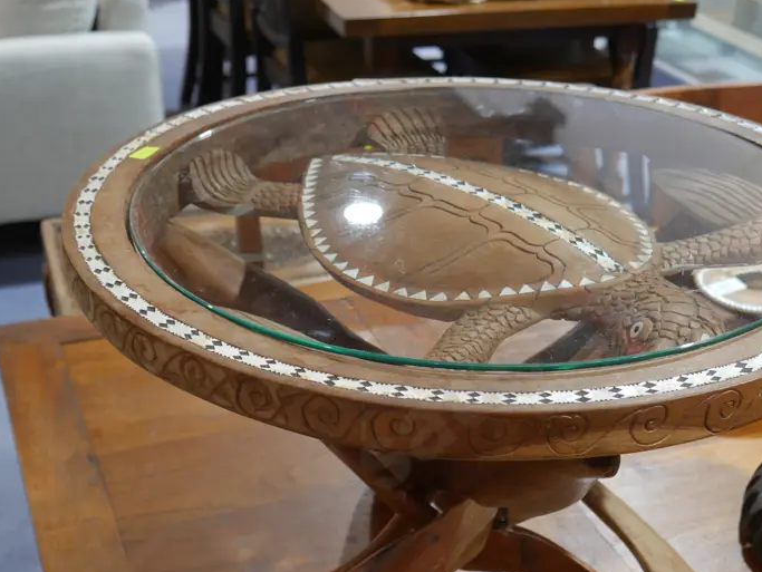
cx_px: 479
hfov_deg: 32.0
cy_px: 391
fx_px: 1321
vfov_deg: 24.3
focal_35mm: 60
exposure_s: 1/60
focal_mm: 20
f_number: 4.4
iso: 640
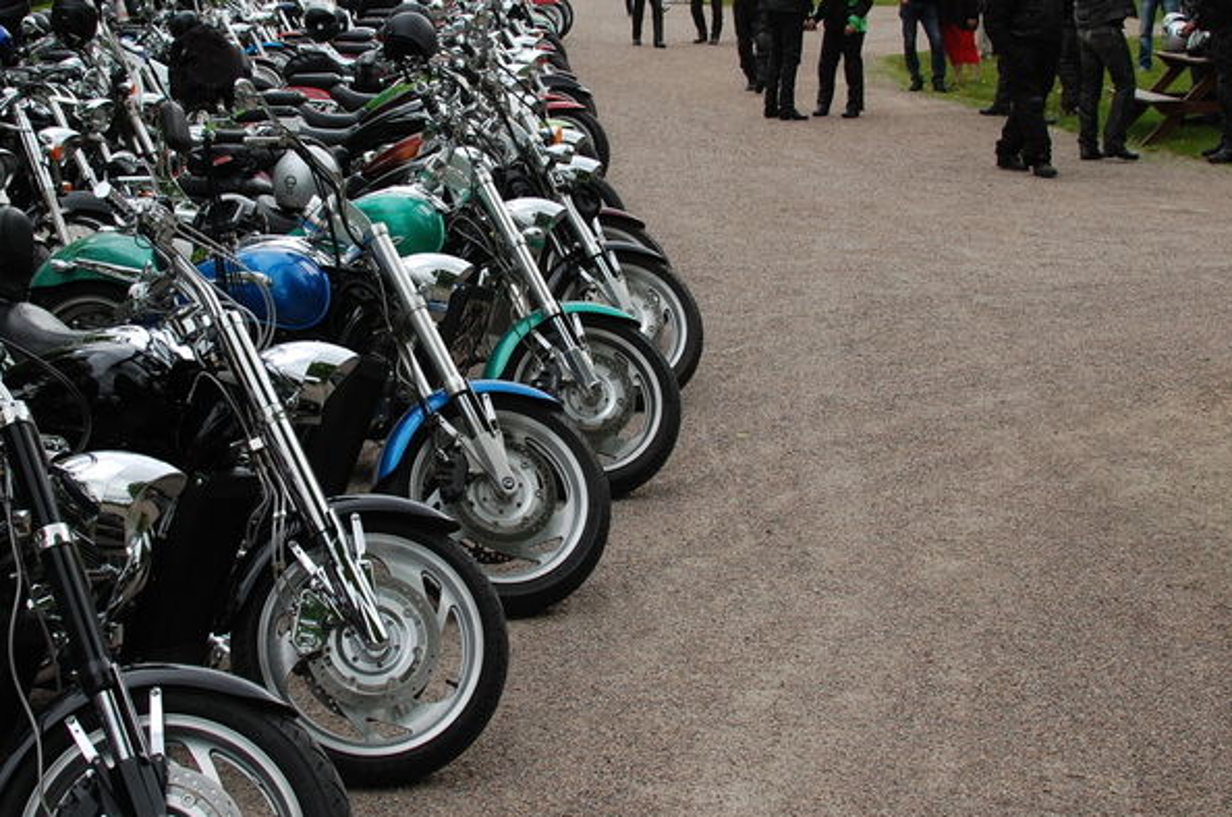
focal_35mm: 71
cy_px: 318
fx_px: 2415
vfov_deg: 19.2
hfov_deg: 28.5
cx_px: 428
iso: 200
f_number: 7.1
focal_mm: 35
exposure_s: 1/200
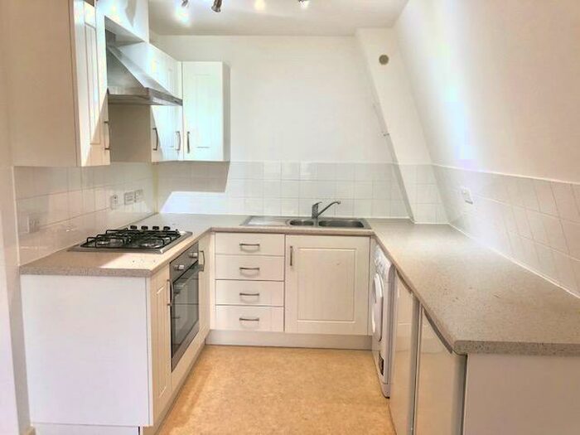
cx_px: 290
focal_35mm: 28
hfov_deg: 63.4
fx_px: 469
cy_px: 218
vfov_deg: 49.7
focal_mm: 4
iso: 32
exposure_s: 1/33
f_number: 1.8
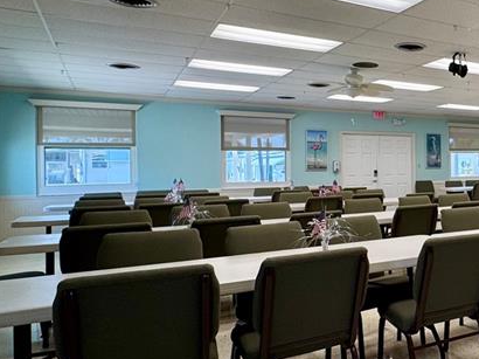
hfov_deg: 43.4
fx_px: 484
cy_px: 168
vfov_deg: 40.6
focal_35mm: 35
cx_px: 500
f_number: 2.2
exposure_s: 1/120
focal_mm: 2.22
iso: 80
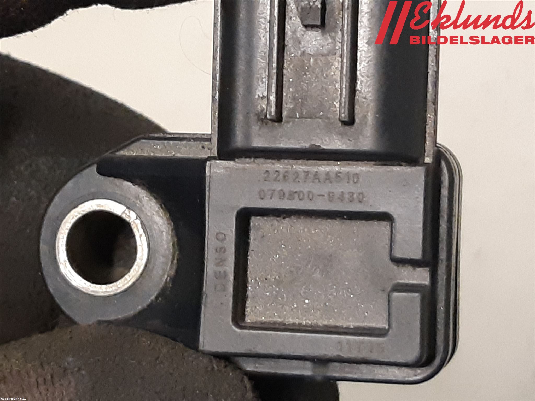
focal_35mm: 26
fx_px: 402
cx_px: 268
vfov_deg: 53.1
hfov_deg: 67.3
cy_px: 200
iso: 320
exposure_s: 1/50
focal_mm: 3.93
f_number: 1.7
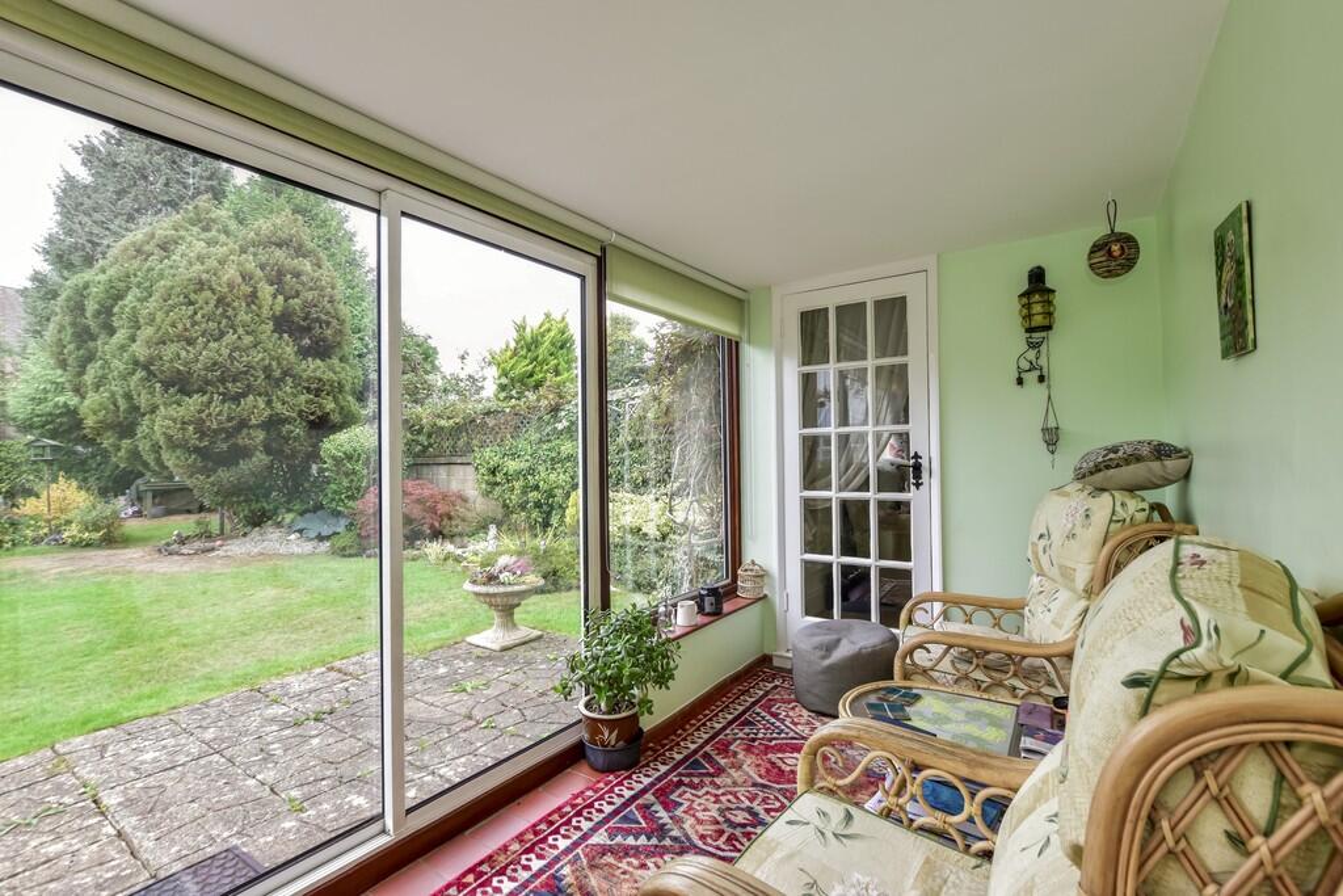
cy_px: 448
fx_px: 560
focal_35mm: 15
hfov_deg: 100.4
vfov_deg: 77.3
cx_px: 672
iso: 640
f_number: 8
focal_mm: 10
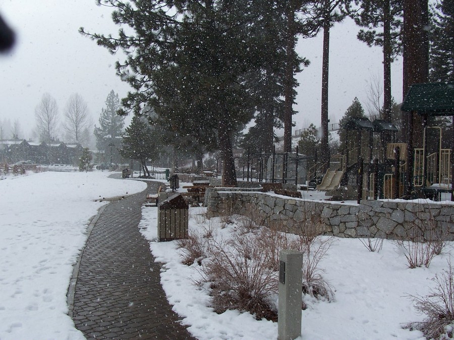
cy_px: 170
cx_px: 227
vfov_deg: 40.7
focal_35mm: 35
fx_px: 459
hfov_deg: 52.6
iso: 80
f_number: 4
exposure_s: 1/500
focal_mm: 6
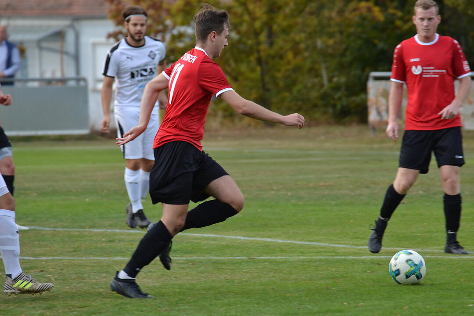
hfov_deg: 5.7
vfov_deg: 3.8
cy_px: 158
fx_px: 4740
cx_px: 237
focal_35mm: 360
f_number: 5.6
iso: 500
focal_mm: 240
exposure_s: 1/500
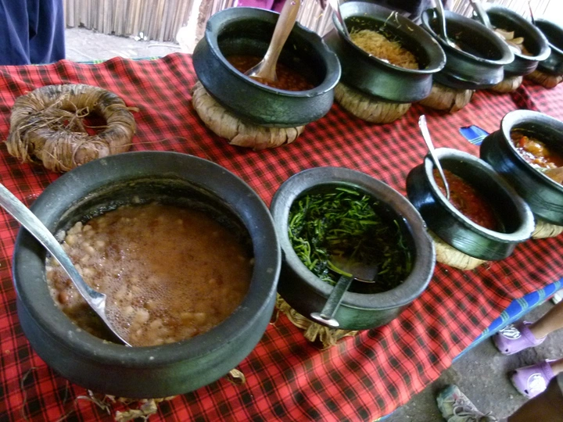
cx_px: 282
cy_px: 211
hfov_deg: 69.4
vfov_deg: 54.9
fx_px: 407
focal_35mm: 25
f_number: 2.8
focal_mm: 4.5
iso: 400
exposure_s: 1/8
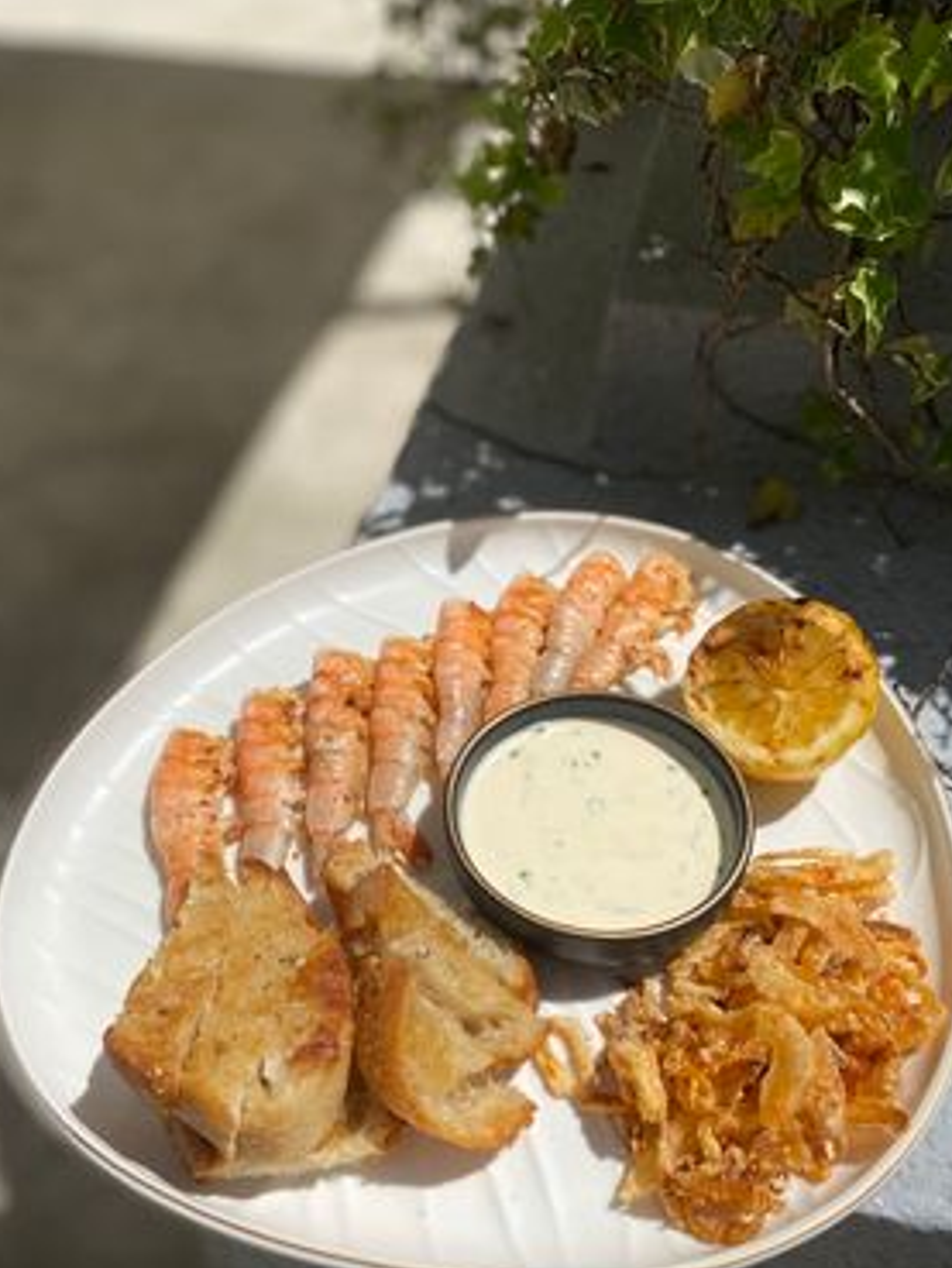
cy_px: 646
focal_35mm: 30
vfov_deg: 59.9
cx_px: 471
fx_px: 1099
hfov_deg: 46.8
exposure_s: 1/10417
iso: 32
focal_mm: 4.25
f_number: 1.8
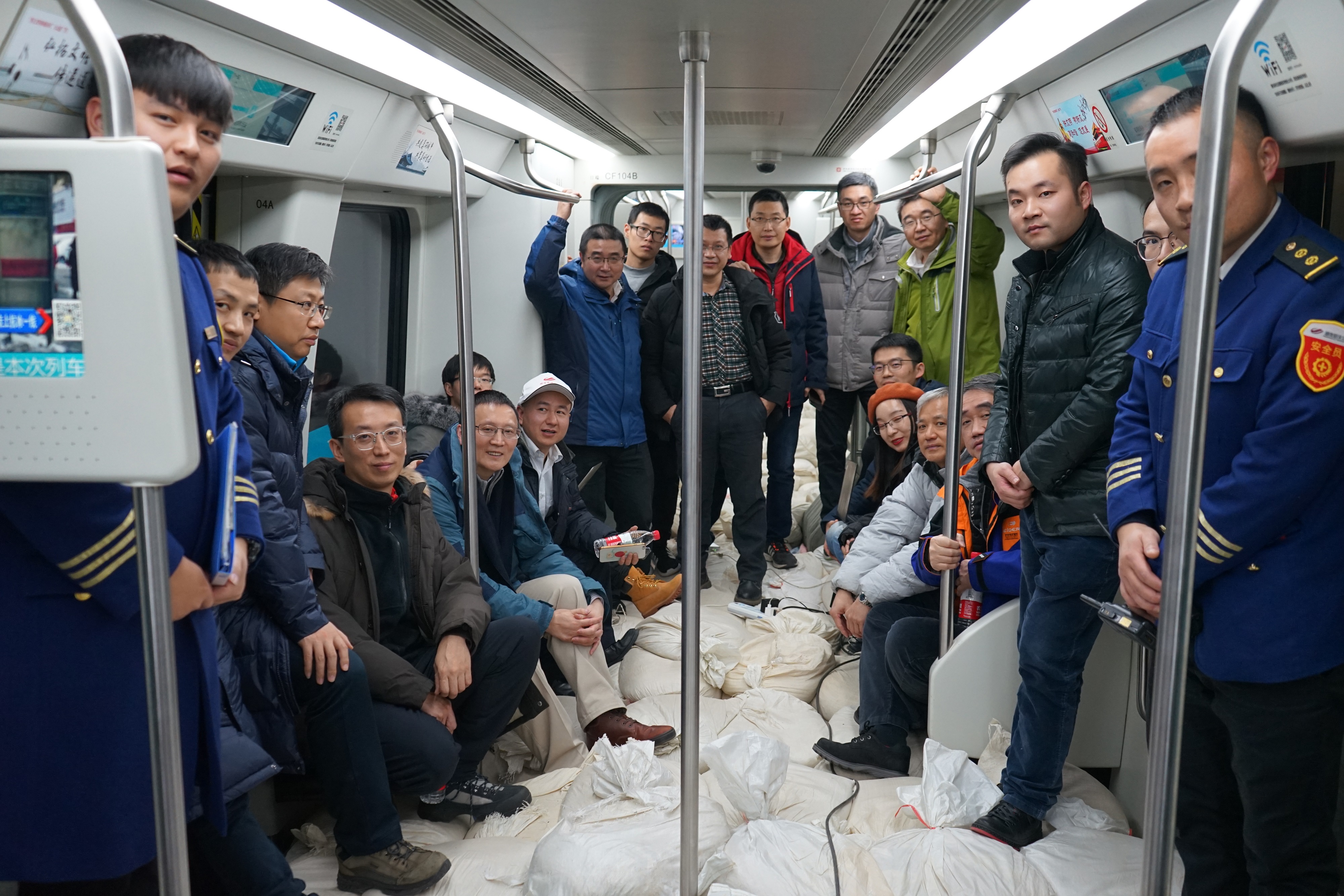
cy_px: 448
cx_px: 672
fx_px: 1306
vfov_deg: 37.8
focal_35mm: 35
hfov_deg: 54.4
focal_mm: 35
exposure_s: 1/160
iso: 1600
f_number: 4
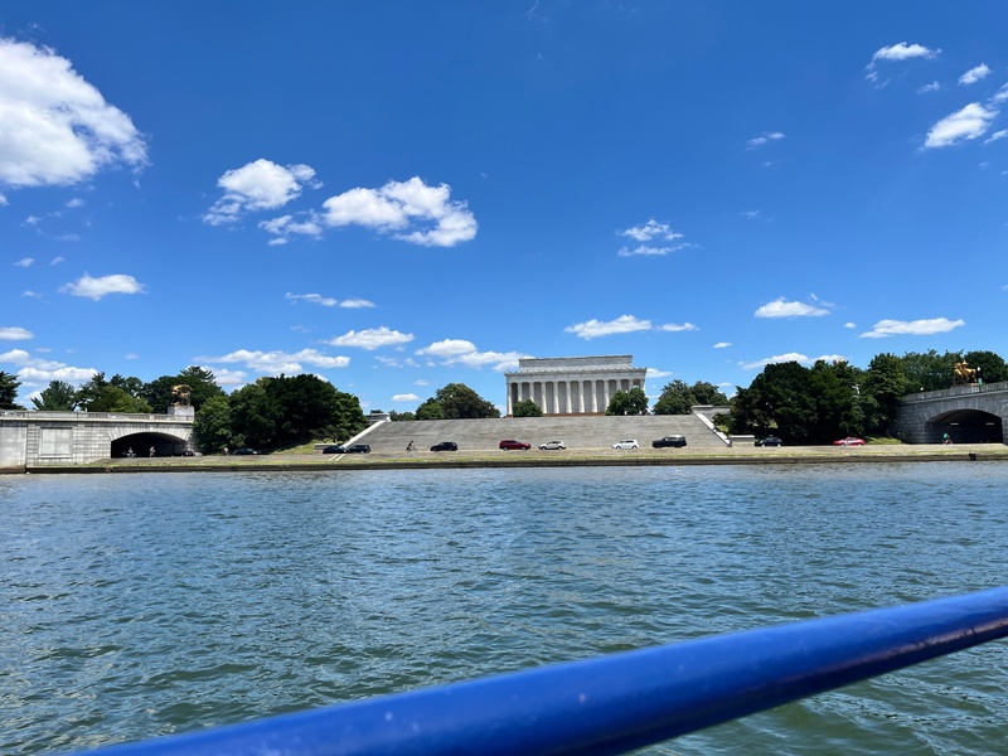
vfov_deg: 53.1
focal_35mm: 26
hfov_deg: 67.3
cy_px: 378
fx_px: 757
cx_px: 504
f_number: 1.6
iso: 50
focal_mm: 5.1
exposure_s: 1/4484
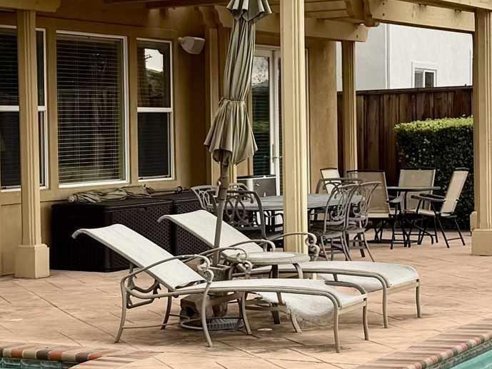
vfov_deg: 13.8
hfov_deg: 18.3
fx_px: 1521
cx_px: 137
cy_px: 191
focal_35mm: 107
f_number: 1.78
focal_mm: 6.76
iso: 80
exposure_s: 1/1337
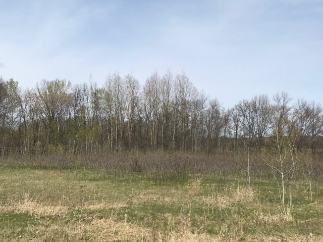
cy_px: 151
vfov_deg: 32.7
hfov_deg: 42.7
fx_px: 411
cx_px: 125
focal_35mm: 44
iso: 20
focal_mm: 3.99
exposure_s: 1/4000
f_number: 1.8
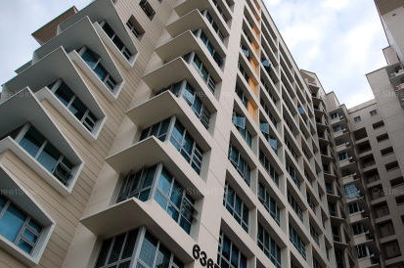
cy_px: 170
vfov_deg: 36.5
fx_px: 403
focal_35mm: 36
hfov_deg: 52.7
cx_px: 249
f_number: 3.5
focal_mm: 18
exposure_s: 1/250
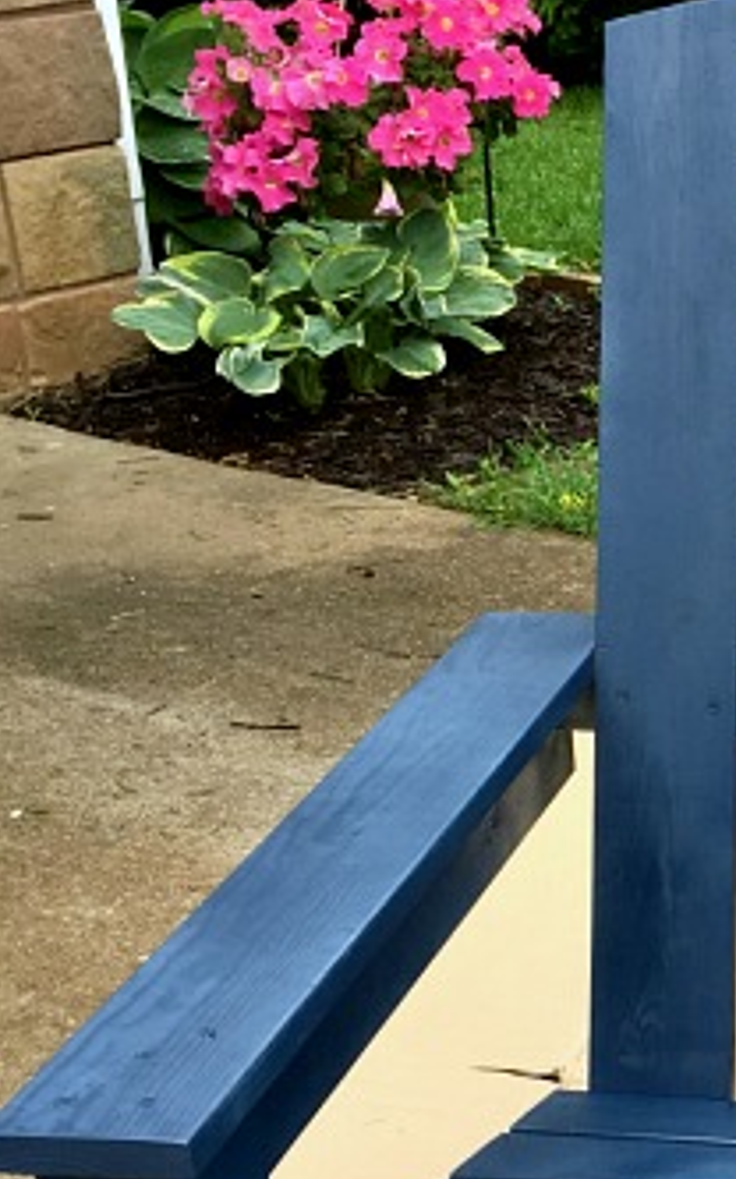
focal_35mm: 80
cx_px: 1033
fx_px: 2569
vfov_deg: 25.5
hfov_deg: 15.3
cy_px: 885
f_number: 2.2
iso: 25
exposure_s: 1/313
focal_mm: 4.15
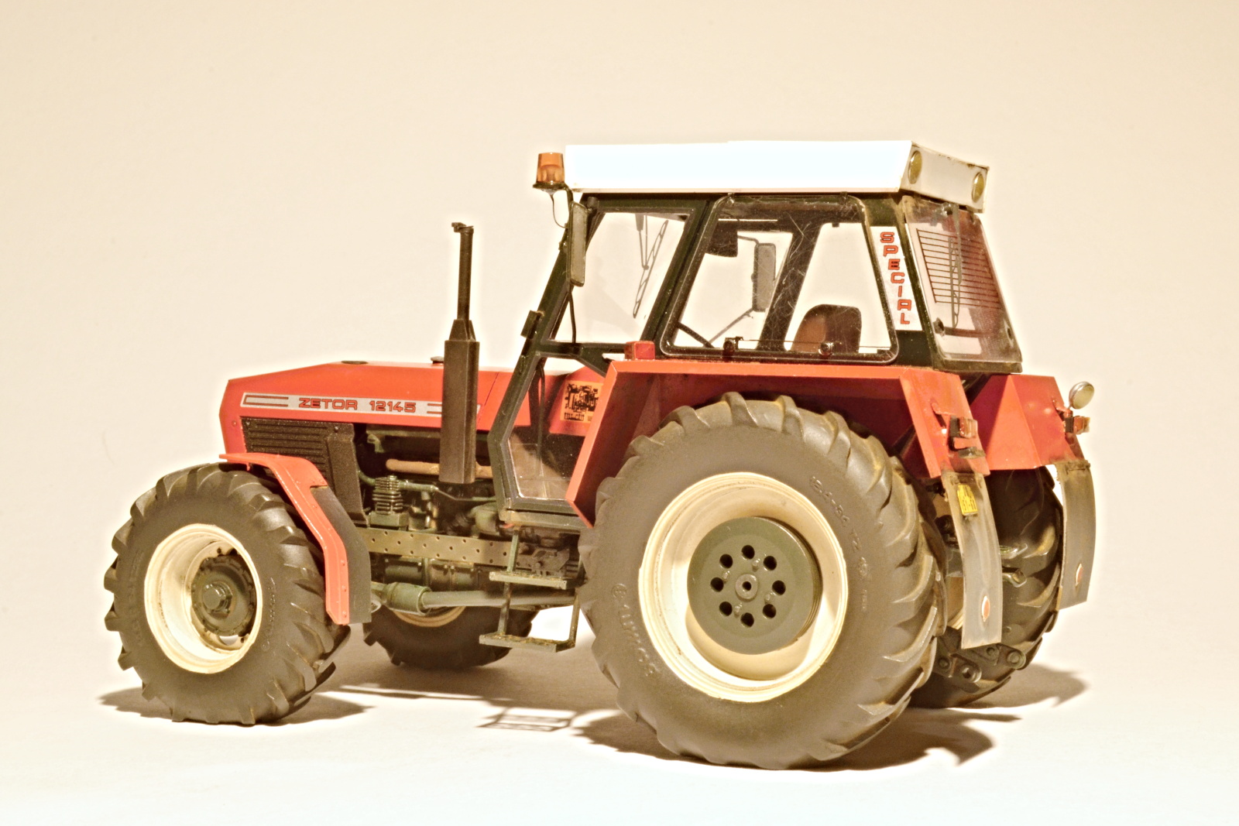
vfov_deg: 23.8
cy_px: 413
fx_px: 1962
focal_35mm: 57
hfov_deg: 35.1
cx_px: 620
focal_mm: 38
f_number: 25
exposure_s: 1/8
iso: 800
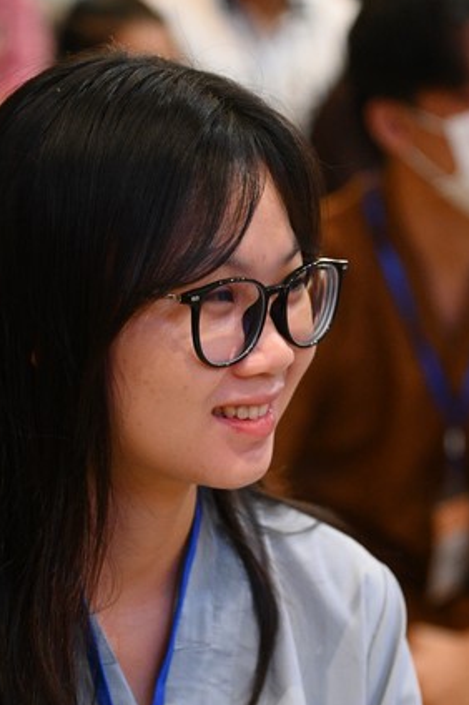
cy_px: 500
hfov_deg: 7.5
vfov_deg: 11.2
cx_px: 253
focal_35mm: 184
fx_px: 3601
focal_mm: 120
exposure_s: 1/160
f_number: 4
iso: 8000
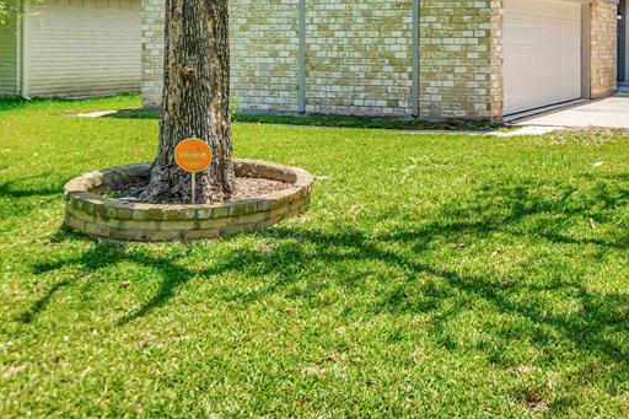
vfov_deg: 30.3
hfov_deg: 42.1
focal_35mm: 42
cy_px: 33
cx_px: 581
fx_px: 734
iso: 100
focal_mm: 14
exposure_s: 1/500
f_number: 5.6
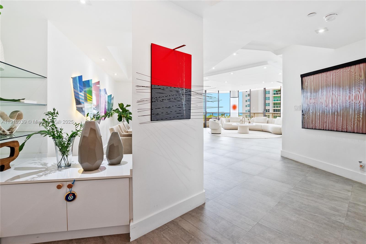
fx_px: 152
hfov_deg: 100.4
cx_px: 183
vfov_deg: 77.3
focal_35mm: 15
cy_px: 122
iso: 320
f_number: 8
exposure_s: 1/15
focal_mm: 10
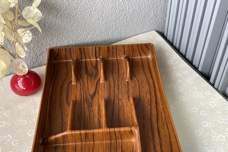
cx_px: 114
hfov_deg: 49.6
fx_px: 247
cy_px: 95
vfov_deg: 34.0
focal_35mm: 39
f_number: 2.4
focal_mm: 3.3
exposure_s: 1/60
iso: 100
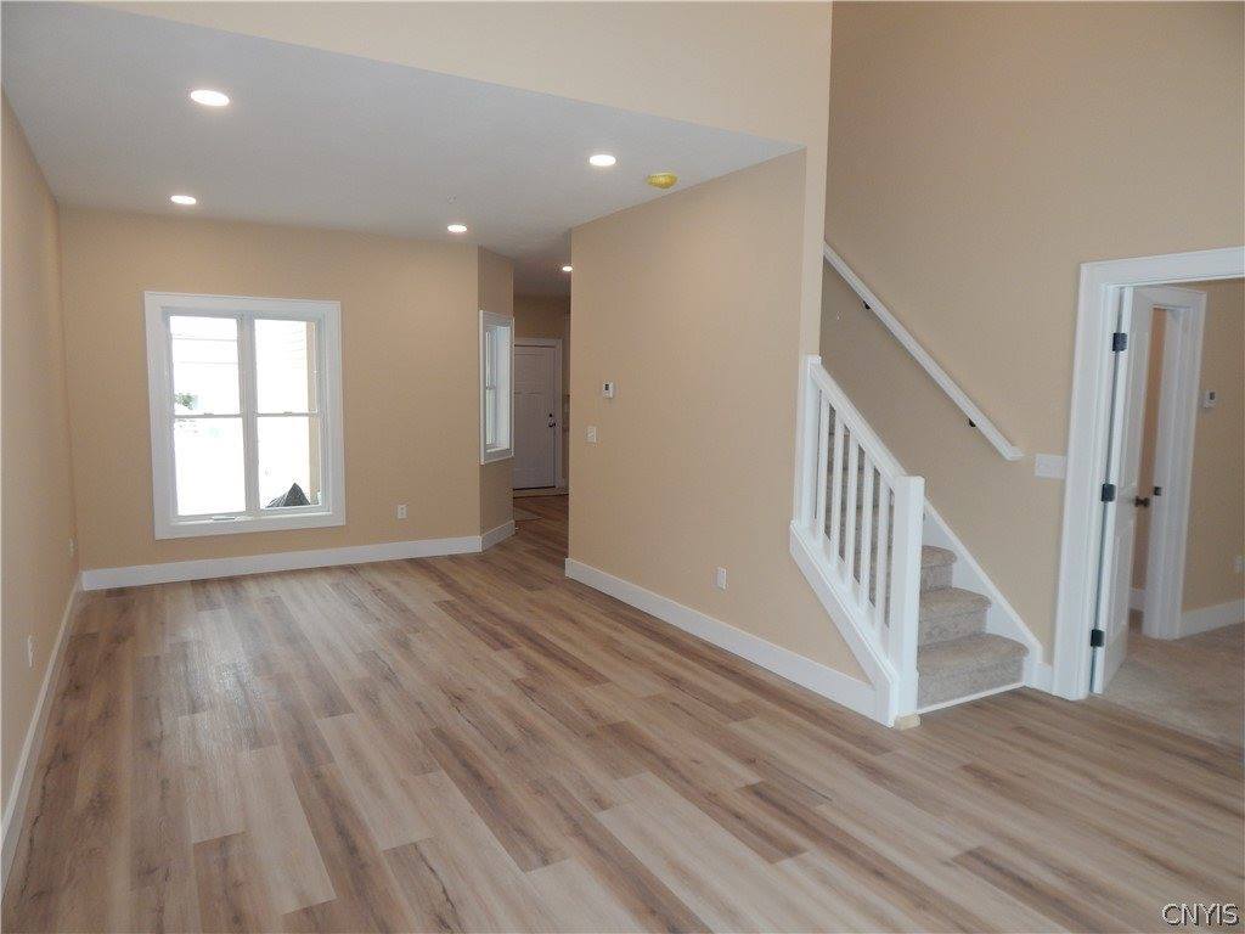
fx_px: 827
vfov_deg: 58.9
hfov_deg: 73.9
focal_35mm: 23
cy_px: 467
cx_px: 622
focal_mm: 4
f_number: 3
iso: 125
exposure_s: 1/80
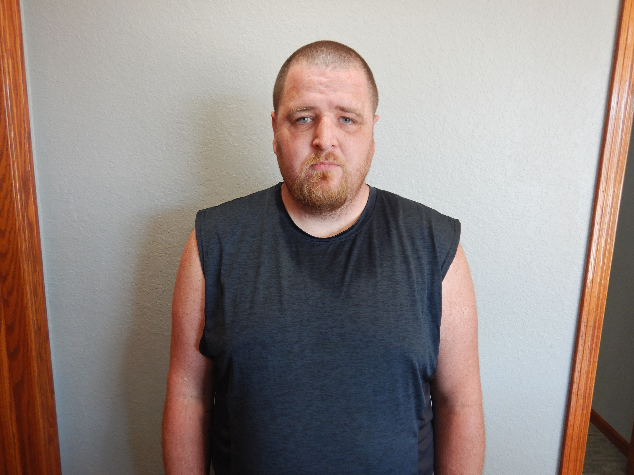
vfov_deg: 56.8
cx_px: 317
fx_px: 440
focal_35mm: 24
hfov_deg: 71.6
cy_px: 238
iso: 160
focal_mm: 4.3
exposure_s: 1/30
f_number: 2.8
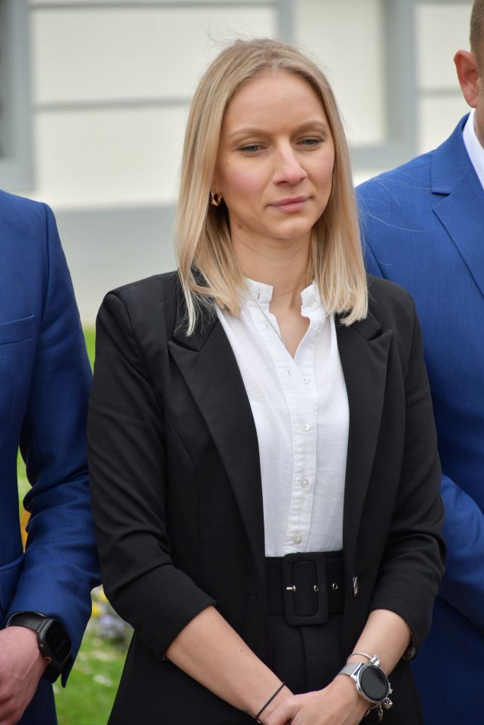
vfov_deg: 9.8
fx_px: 4253
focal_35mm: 211
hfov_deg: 6.5
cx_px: 242
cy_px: 361
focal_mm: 140
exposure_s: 1/500
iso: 450
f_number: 5.6
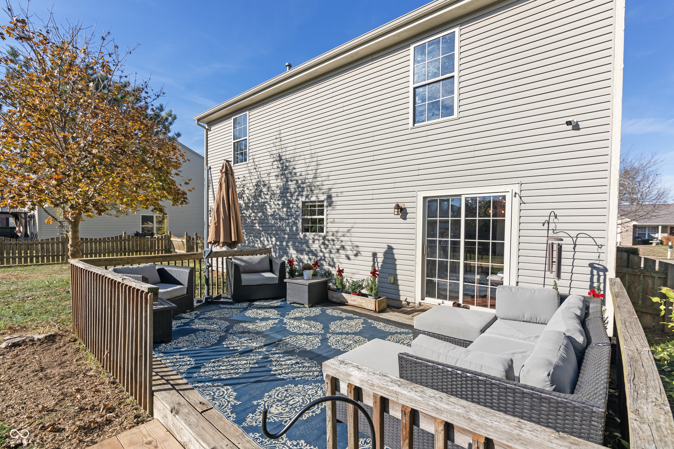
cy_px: 224
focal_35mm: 16
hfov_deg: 96.7
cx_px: 337
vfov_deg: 73.7
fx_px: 300
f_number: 6.3
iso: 320
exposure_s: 1/1250
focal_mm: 16
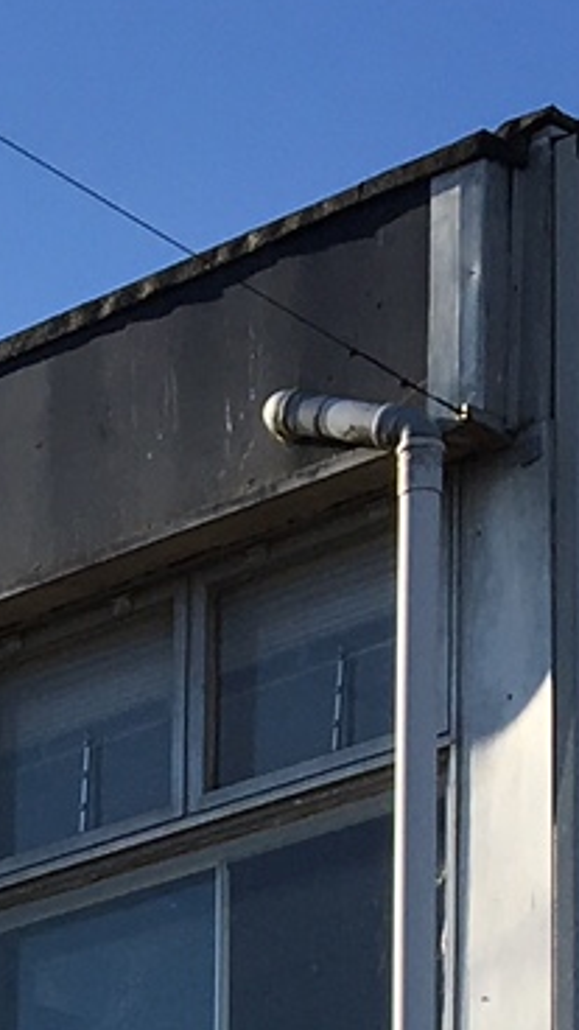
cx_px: -671
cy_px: 1898
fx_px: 4722
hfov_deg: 6.7
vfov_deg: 11.5
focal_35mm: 173
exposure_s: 1/1789
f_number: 2.2
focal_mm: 4.15
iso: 25
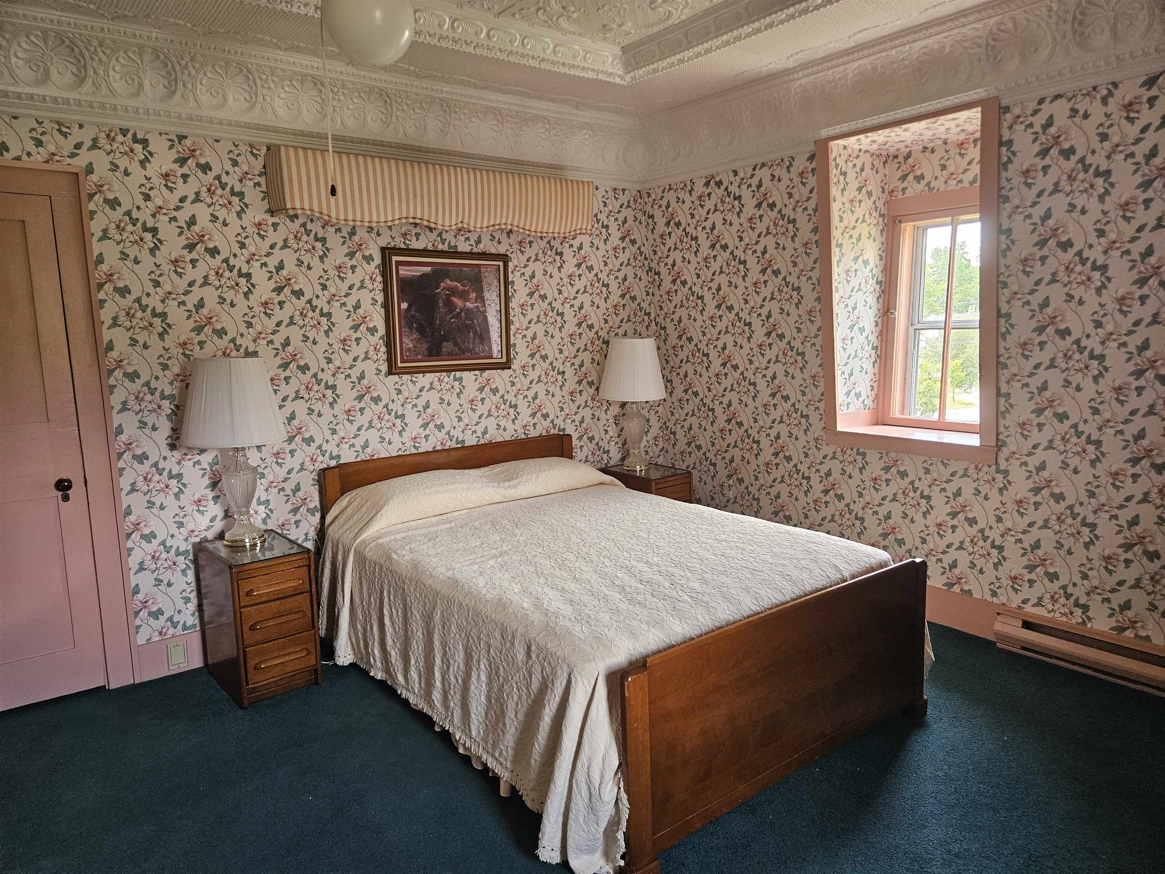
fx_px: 774
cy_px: 437
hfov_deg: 73.9
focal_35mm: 23
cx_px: 582
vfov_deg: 58.9
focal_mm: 5.4
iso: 250
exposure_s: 1/120
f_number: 1.8
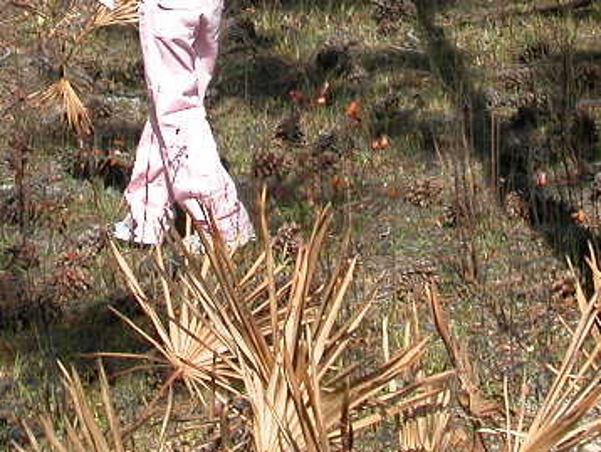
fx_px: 2172
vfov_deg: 11.5
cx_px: 255
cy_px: -175
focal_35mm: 125
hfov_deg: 15.7
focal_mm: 8.9
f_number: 5.6
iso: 100
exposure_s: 1/291
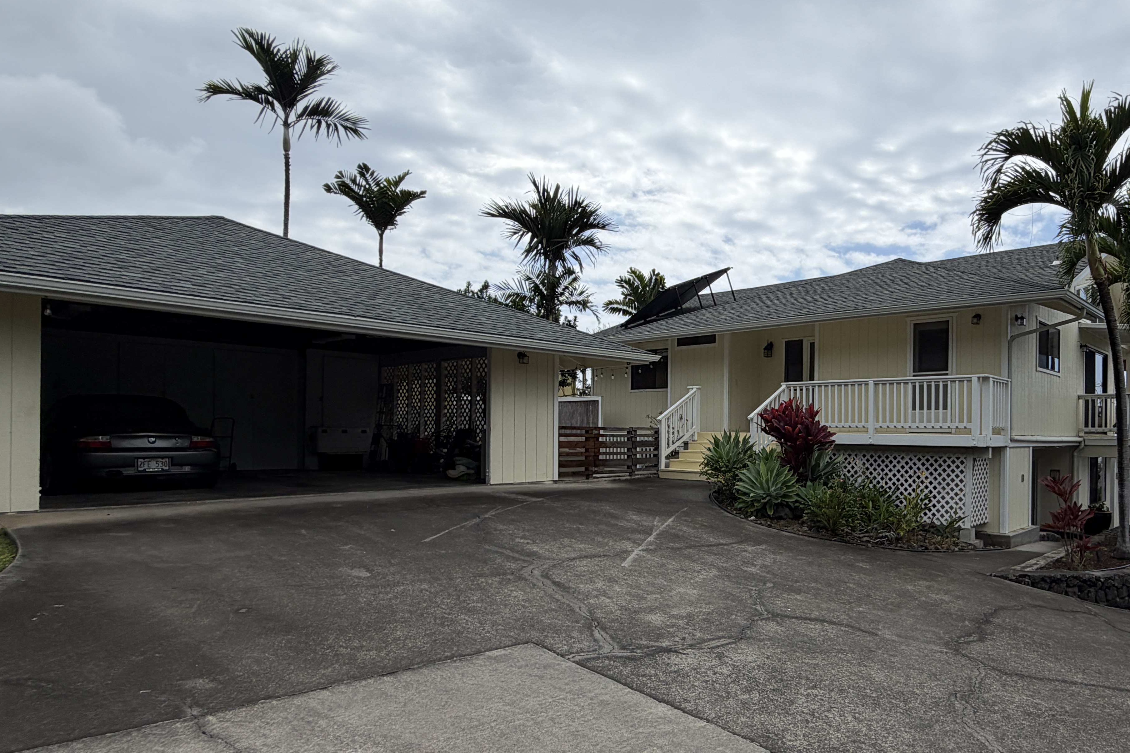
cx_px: 780
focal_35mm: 23
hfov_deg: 73.1
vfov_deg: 54.9
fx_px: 722
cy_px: 433
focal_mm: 2.22
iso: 20
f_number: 2.2
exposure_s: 1/1211
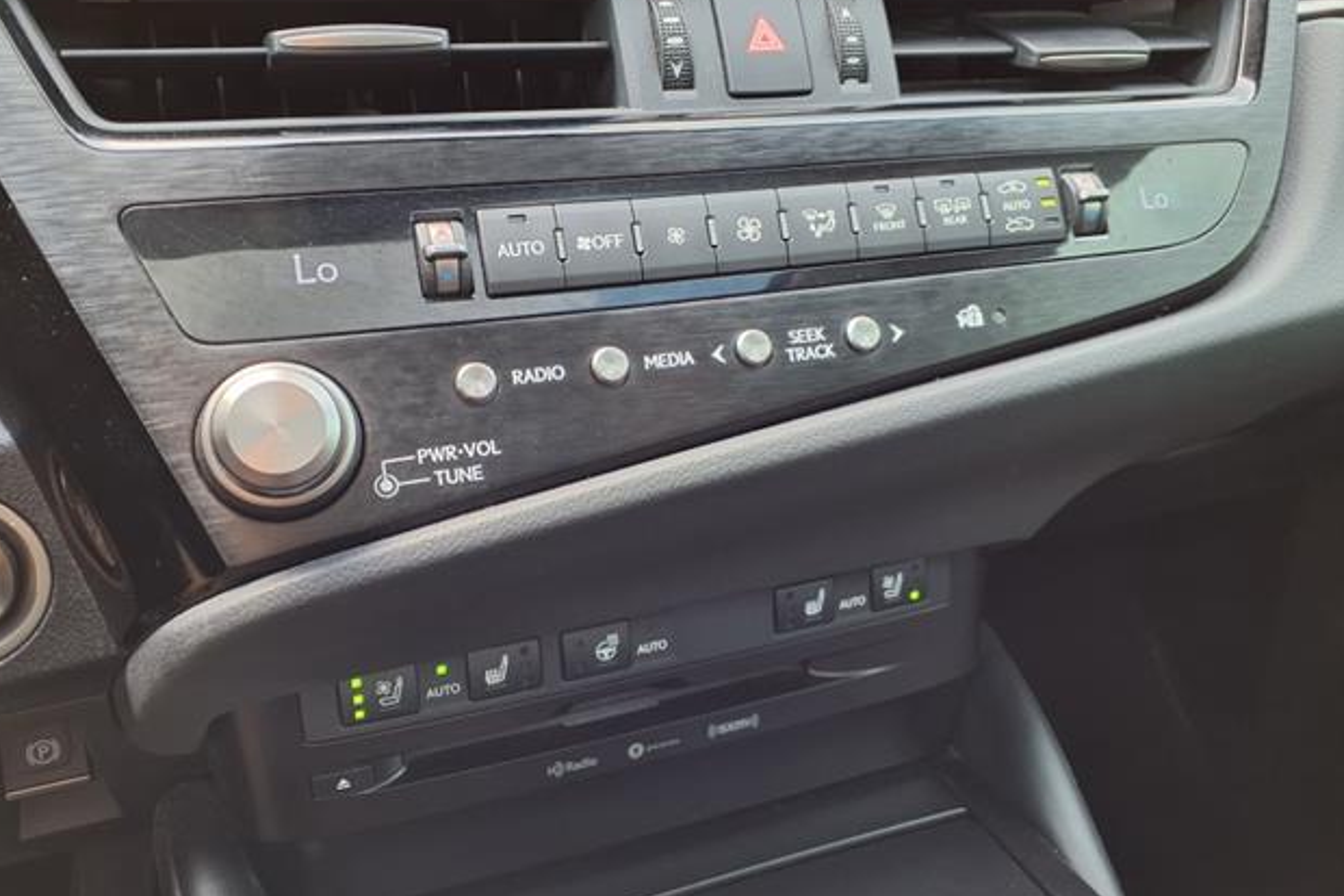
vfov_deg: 44.9
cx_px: 659
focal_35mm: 29
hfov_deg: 63.7
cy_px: 419
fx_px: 1082
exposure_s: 1/40
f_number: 1.9
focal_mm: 3.58
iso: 100
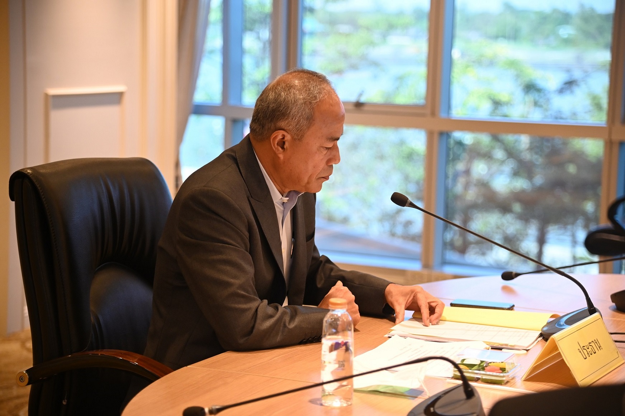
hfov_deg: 21.5
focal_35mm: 95
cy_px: 208
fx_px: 1648
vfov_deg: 14.4
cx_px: 312
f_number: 4
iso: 2000
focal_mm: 95
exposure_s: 1/125
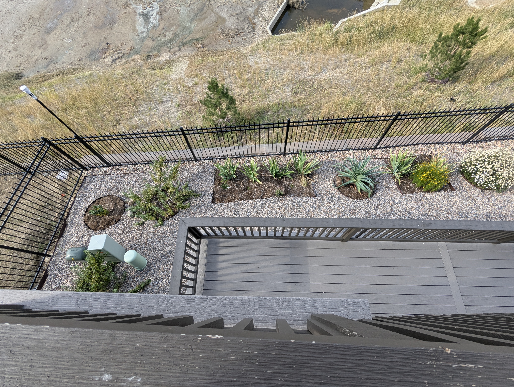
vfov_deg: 78.2
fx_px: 238
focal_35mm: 16
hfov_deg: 94.4
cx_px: 257
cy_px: 194
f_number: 2.2
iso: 46
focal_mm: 2.35
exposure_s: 1/198
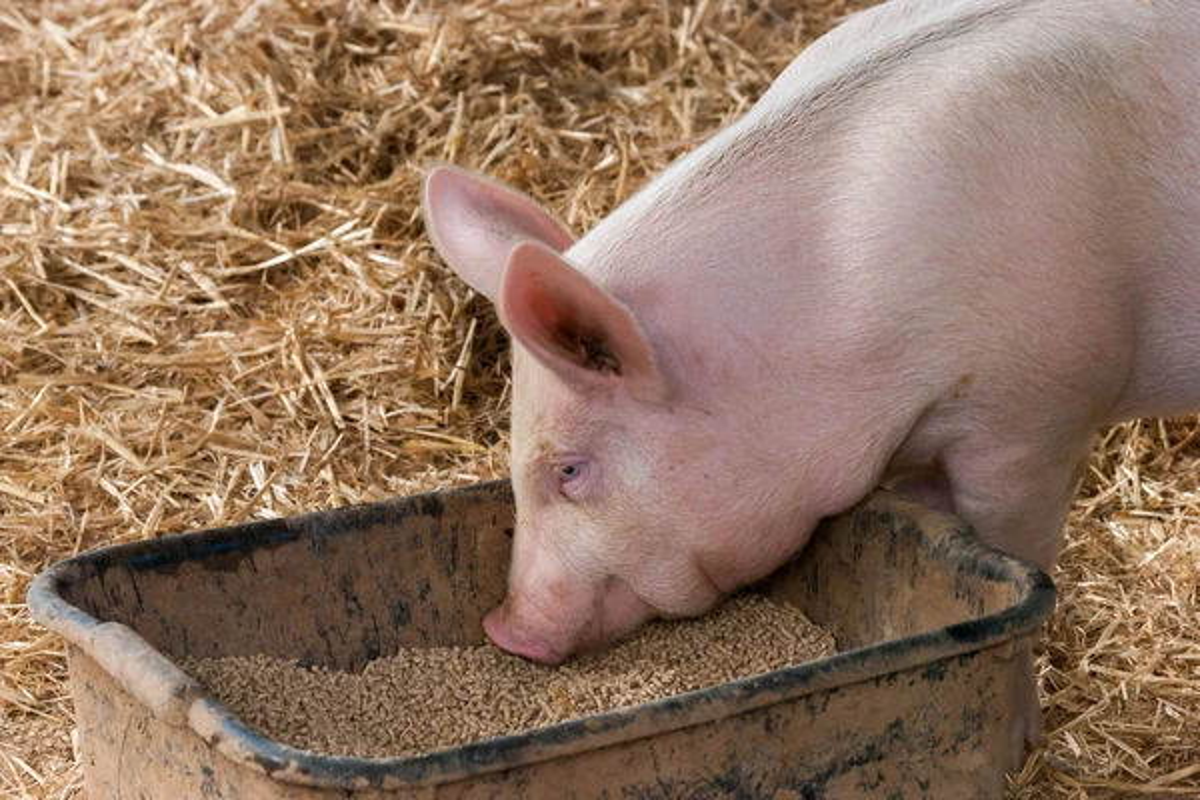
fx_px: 5250
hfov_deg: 13.0
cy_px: 400
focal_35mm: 158
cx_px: 600
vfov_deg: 8.7
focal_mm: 105
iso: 800
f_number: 7.1
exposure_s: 1/200
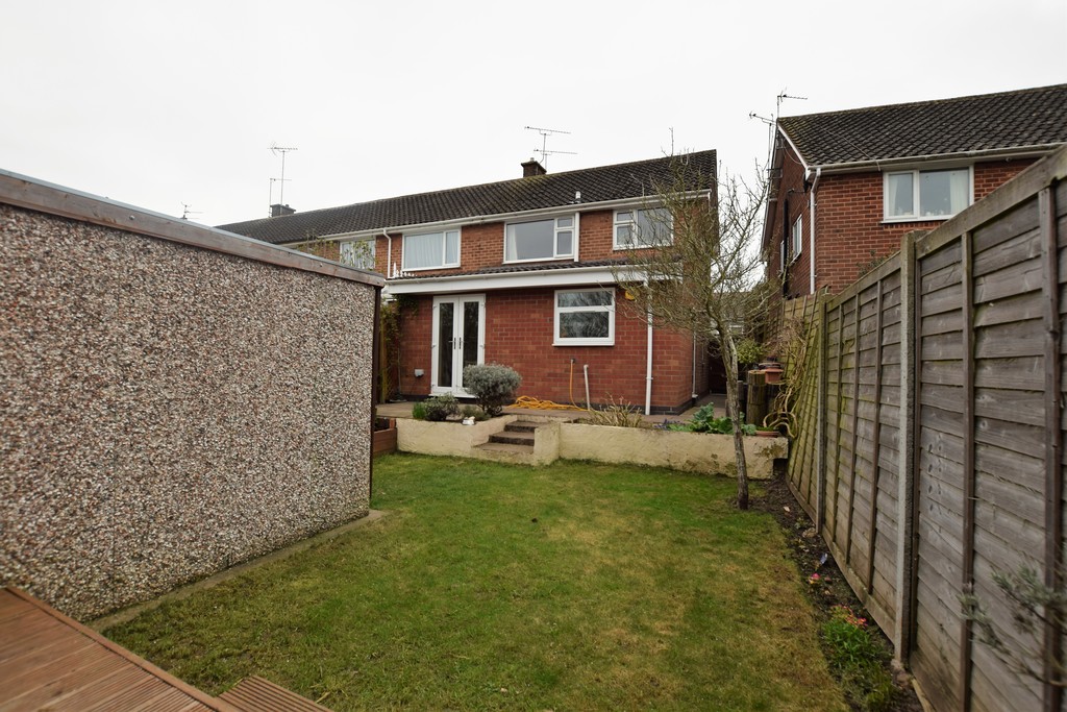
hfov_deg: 100.4
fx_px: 445
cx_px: 534
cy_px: 356
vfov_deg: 77.3
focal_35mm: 15
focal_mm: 10
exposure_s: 1/160
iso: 100
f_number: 6.3
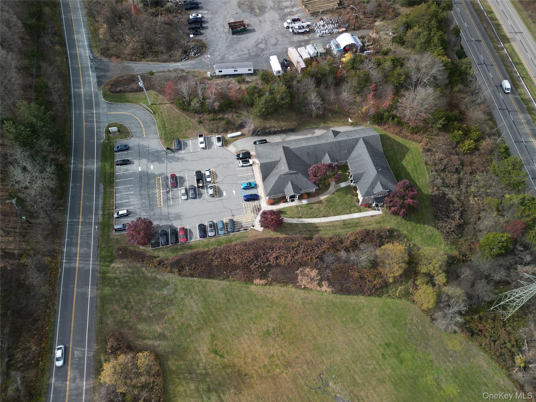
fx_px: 372
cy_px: 201
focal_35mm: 24
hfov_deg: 71.6
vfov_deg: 56.8
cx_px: 268
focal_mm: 6.72
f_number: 1.7
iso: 120
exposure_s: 1/350
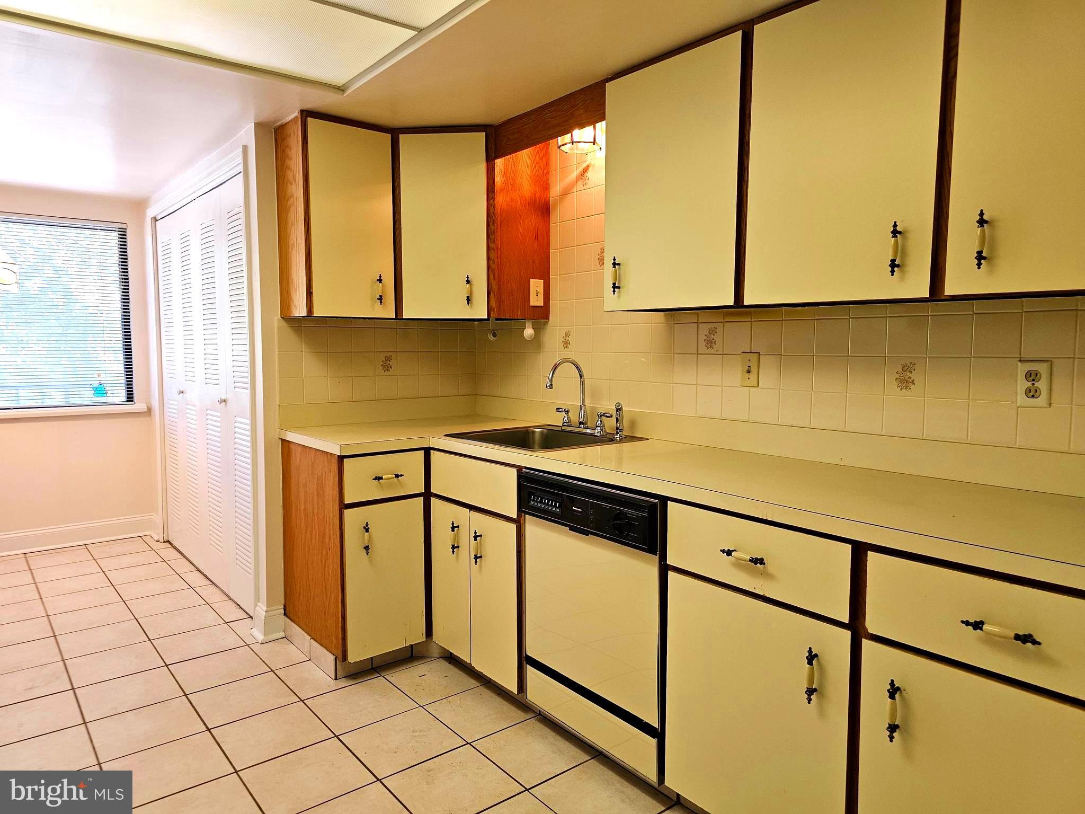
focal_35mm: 23
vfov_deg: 58.9
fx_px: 721
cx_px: 542
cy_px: 407
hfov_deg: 73.9
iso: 250
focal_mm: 6.3
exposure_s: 1/120
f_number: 1.7
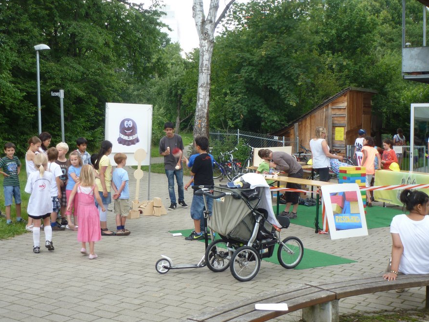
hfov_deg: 37.5
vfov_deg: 28.6
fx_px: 632
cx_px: 225
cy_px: 170
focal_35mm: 51
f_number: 4
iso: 100
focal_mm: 8
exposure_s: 1/60
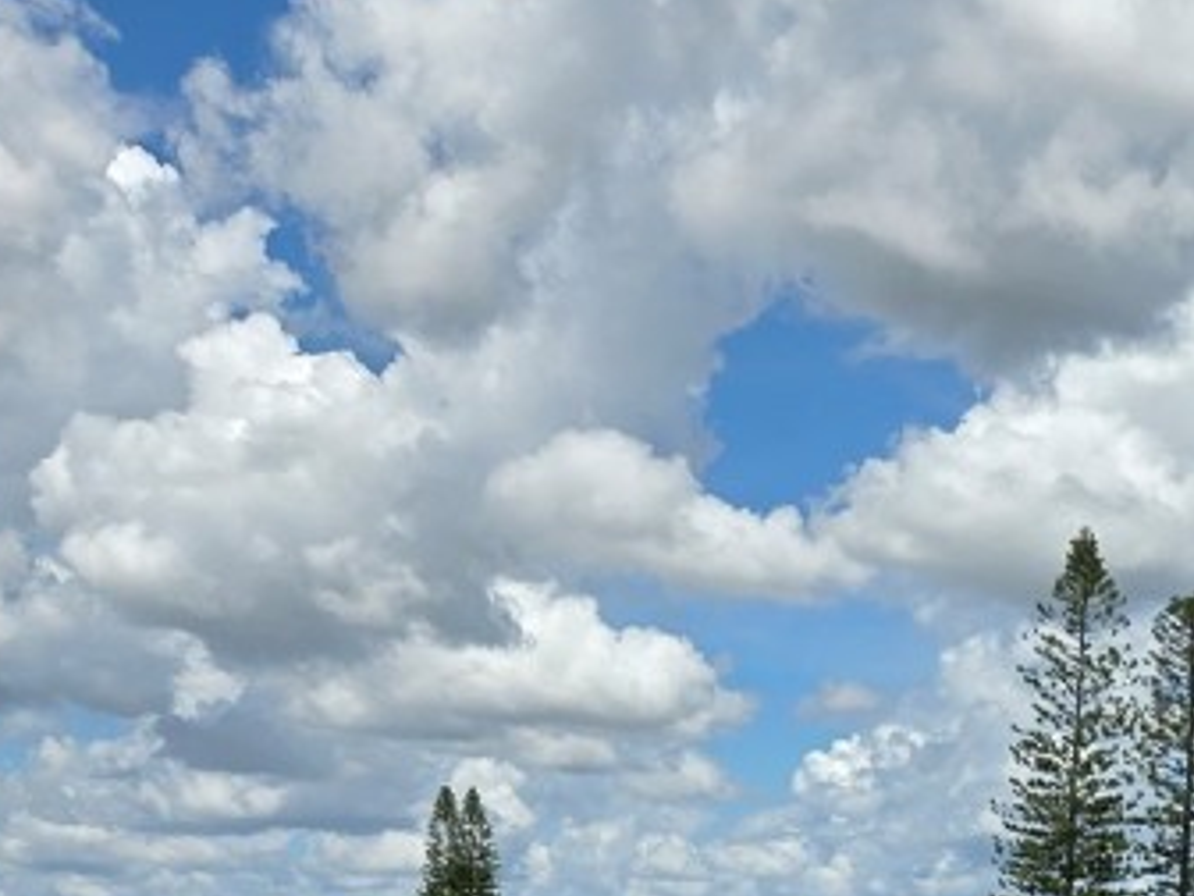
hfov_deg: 24.4
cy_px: 1212
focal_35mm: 70
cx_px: 1539
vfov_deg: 19.2
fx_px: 2414
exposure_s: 1/2767
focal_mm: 5.4
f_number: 1.8
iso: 25
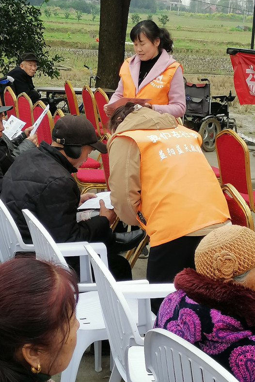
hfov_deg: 17.7
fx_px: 818
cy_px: 191
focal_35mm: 77
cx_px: 126
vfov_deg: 26.3
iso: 50
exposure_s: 1/166
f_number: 1.8
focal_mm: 5.3
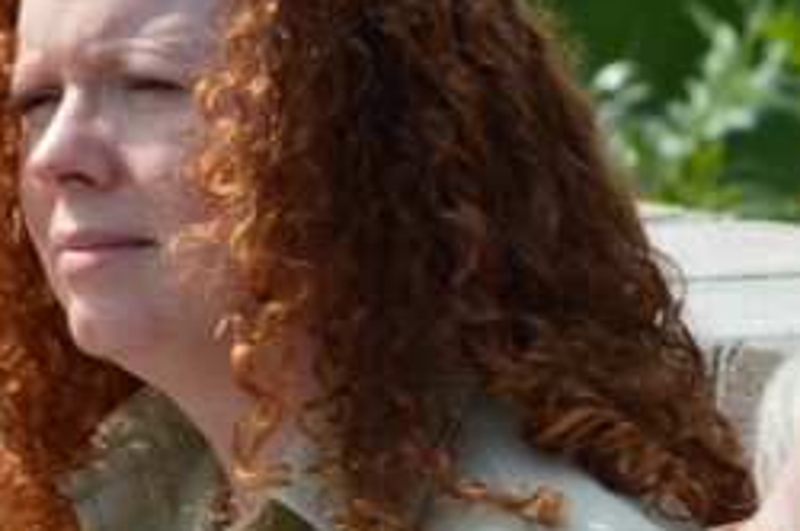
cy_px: 413
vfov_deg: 1.2
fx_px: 25589
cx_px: 230
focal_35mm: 1153
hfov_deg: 1.8
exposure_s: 1/320
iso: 400
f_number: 10
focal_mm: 300
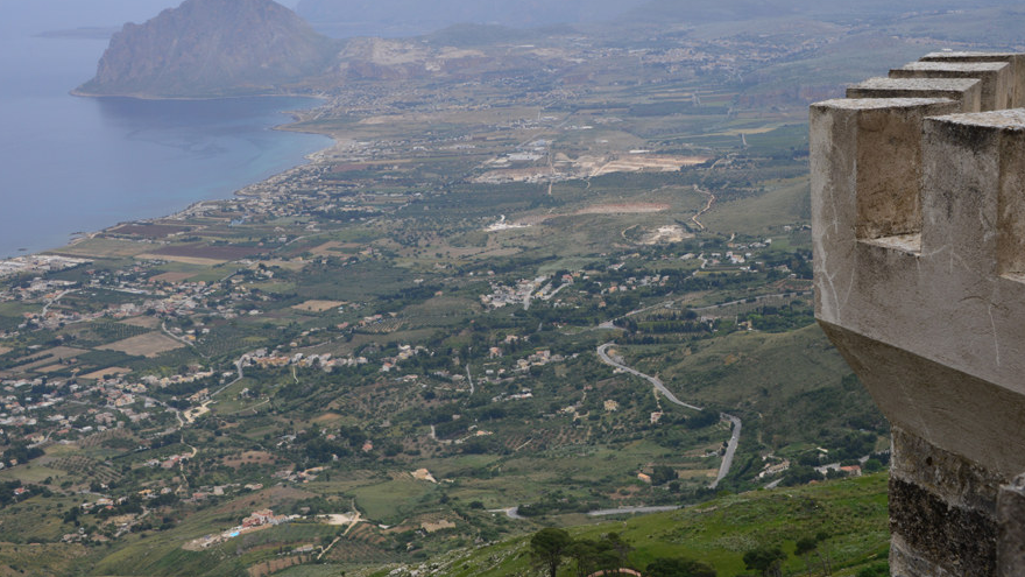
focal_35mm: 60
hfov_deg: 34.9
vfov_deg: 20.0
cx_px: 506
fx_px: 1631
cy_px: 216
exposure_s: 1/160
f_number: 14
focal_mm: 42
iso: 200
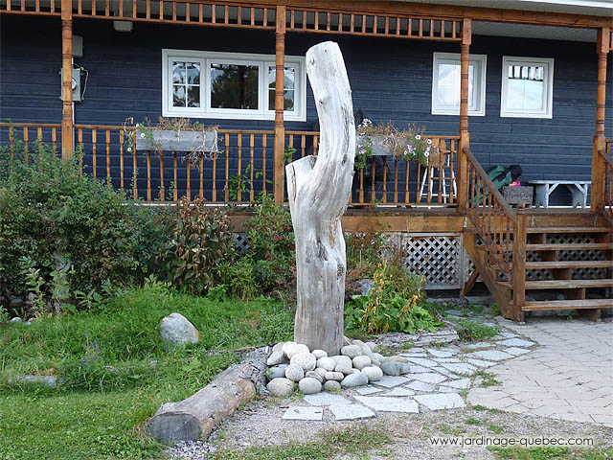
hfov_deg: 47.9
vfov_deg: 36.8
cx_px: 306
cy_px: 230
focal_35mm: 39
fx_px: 691
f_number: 2.8
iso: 100
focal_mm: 4.8
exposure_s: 1/125
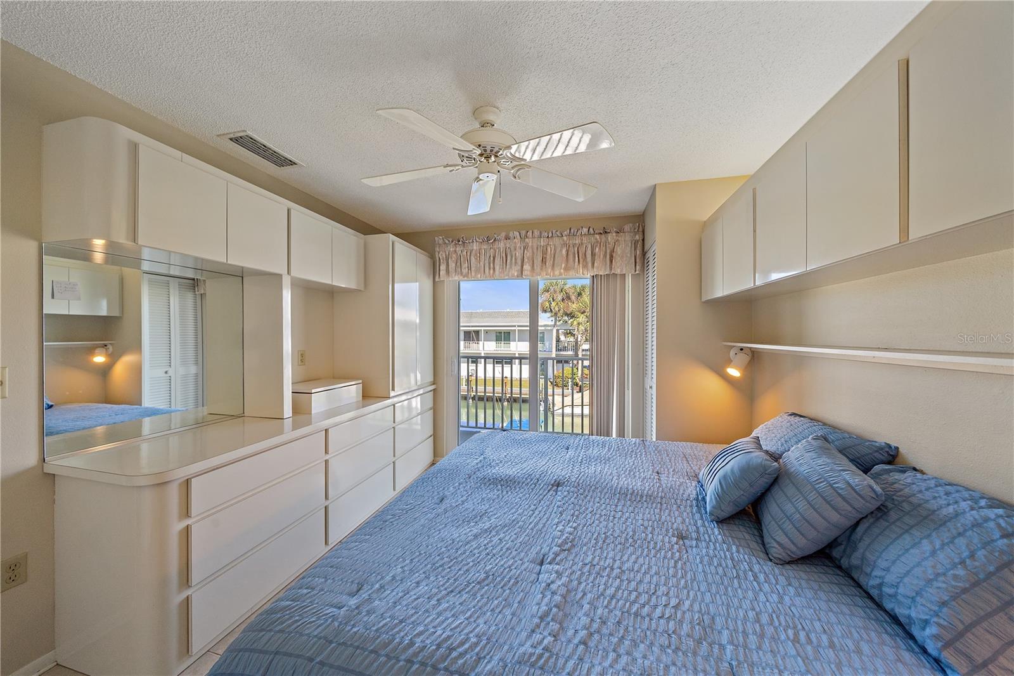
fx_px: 338
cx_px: 507
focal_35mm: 12
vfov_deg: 90.0
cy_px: 338
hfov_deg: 112.6
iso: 250
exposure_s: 1/30
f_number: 8
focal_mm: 12
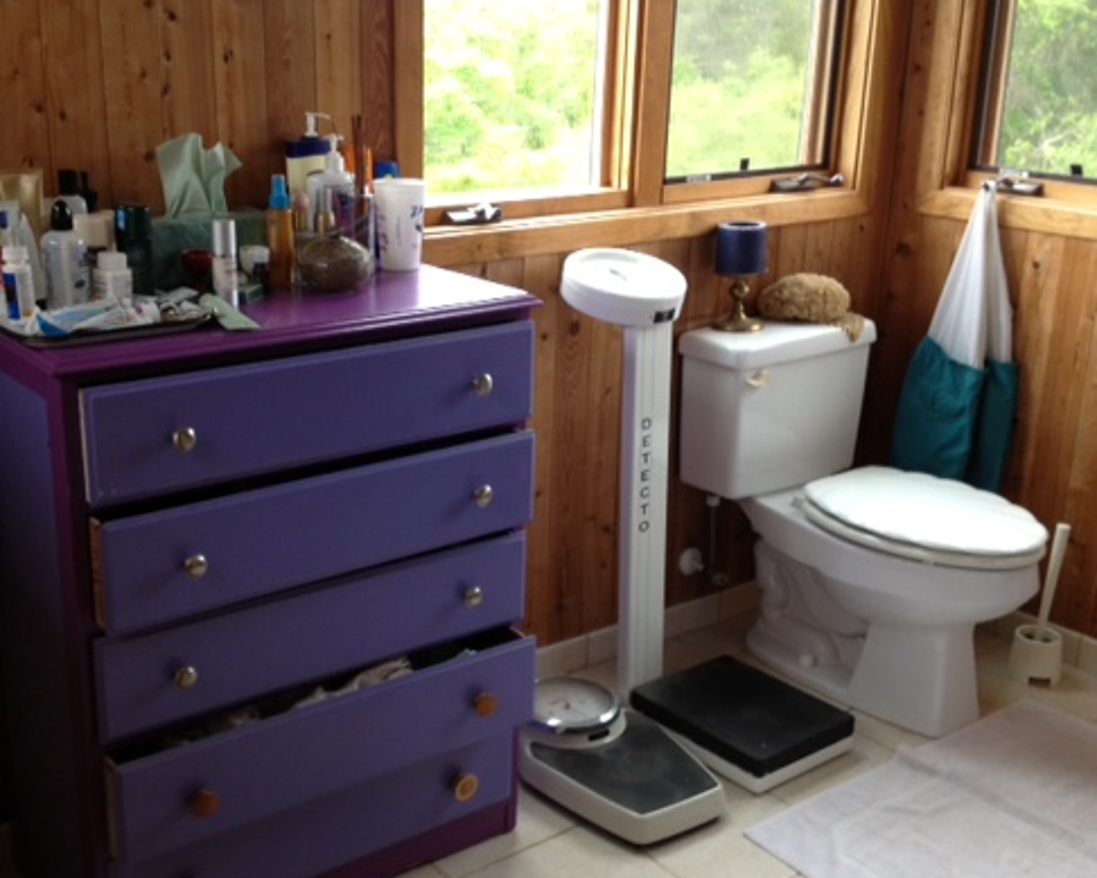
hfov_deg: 41.1
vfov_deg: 33.4
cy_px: 438
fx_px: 1461
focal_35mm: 45
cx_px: 485
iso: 50
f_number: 2.4
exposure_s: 1/20
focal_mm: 4.28
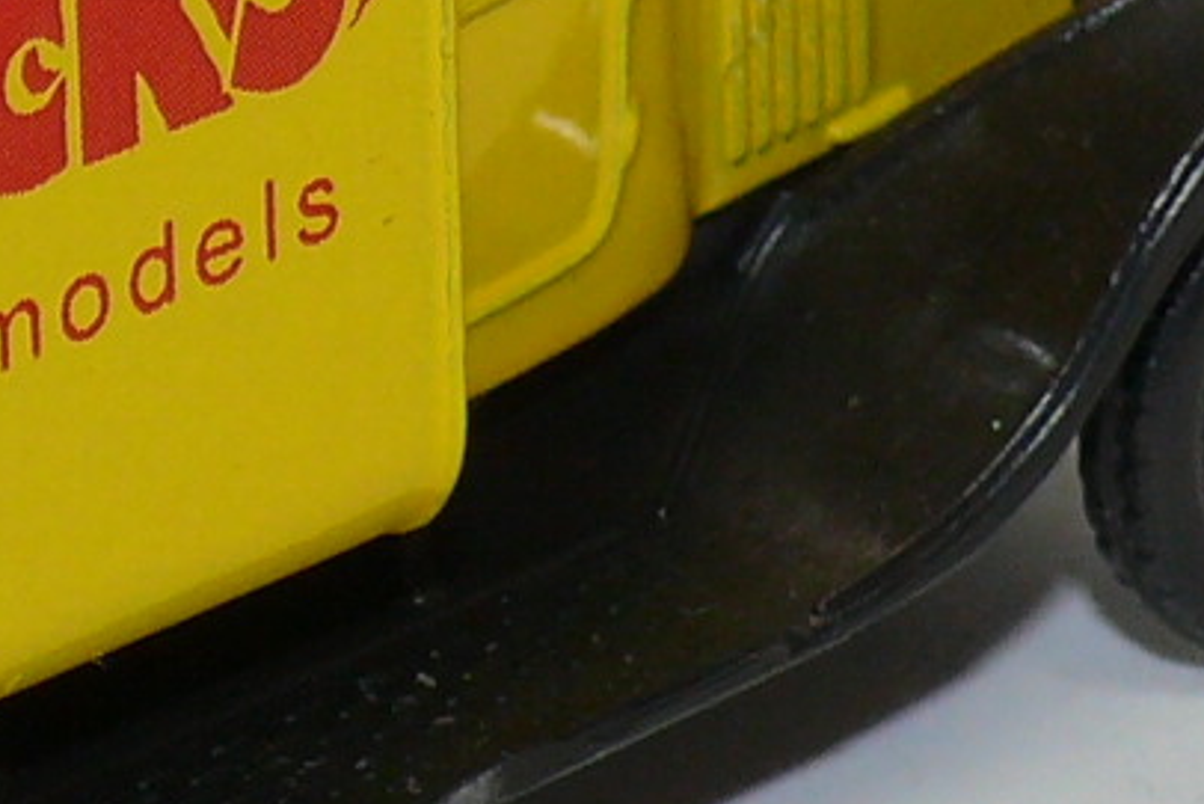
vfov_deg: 3.5
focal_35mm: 389
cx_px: -68
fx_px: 13014
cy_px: 151
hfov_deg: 5.3
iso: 100
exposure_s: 1/30
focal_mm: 12.9
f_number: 4
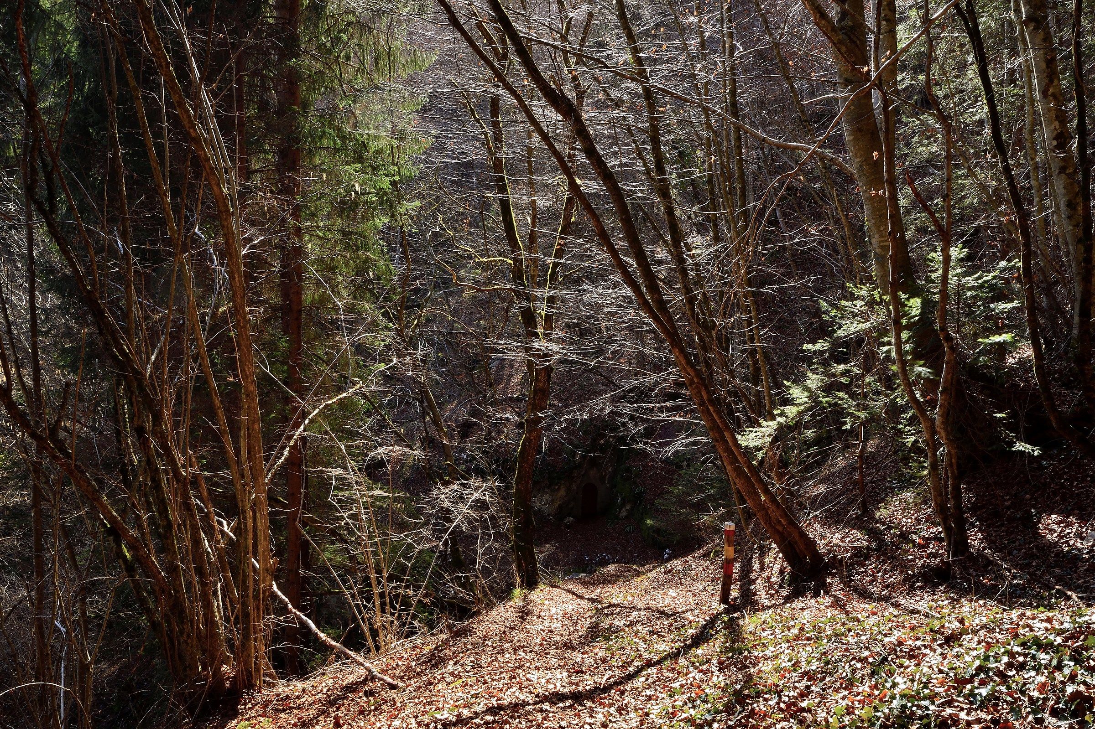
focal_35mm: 30
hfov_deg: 61.9
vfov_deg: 43.6
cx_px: 548
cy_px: 364
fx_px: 912
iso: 100
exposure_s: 2
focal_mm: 20
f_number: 22
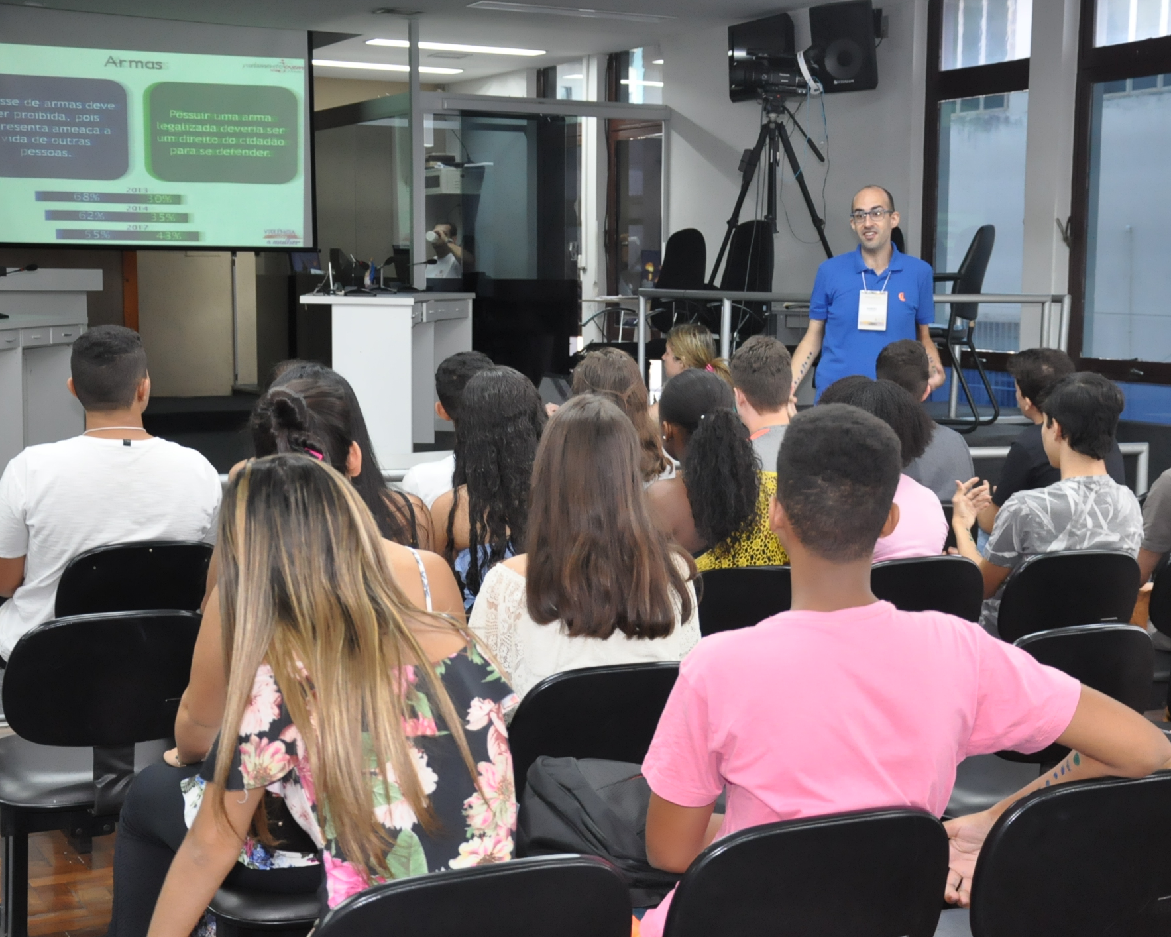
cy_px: 468
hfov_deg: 32.4
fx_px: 2010
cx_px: 682
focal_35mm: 58
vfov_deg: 26.2
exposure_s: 1/60
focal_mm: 34
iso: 2000
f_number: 5
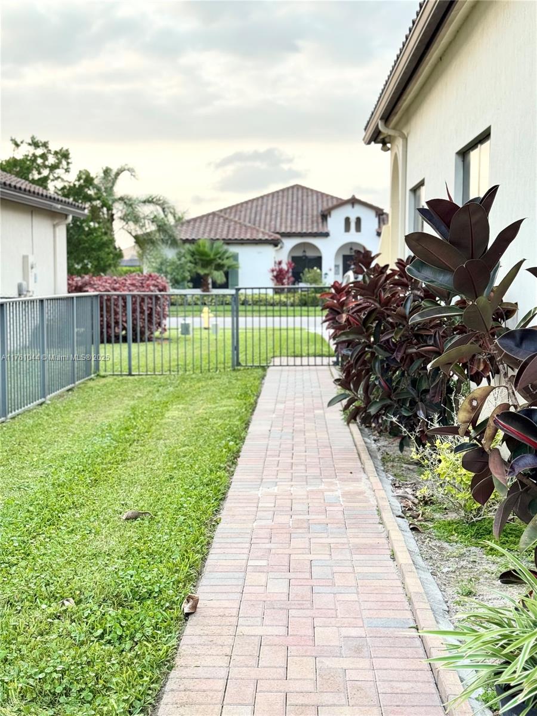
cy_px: 358
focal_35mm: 48
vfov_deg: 39.7
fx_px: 993
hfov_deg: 30.3
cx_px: 268
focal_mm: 6.76
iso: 64
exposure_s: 1/499
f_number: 1.78
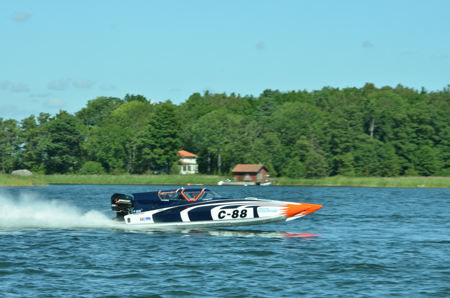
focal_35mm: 165
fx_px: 2058
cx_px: 225
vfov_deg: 8.3
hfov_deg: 12.5
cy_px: 149
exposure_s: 1/640
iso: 400
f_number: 10
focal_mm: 110
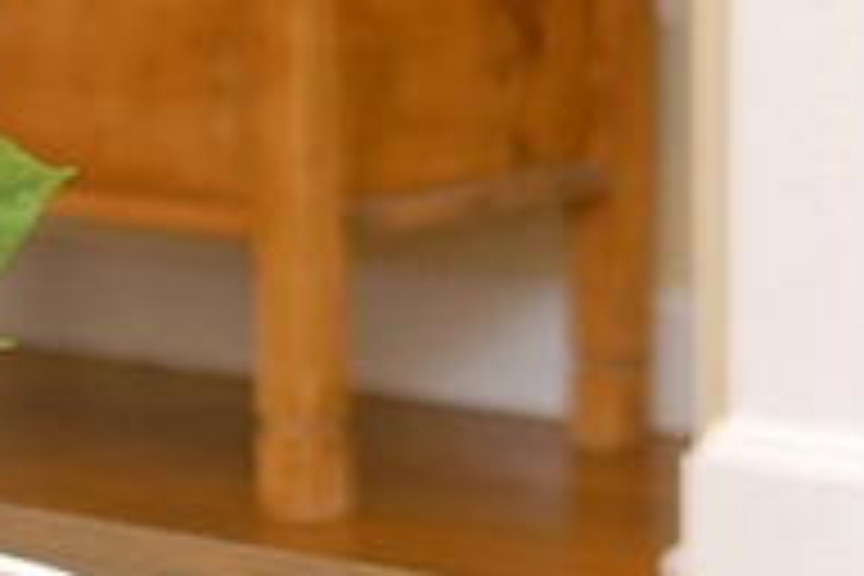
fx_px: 6736
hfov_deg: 7.3
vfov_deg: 4.9
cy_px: -220
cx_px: 454
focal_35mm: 281
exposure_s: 1/100
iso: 200
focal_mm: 35
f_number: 2.5
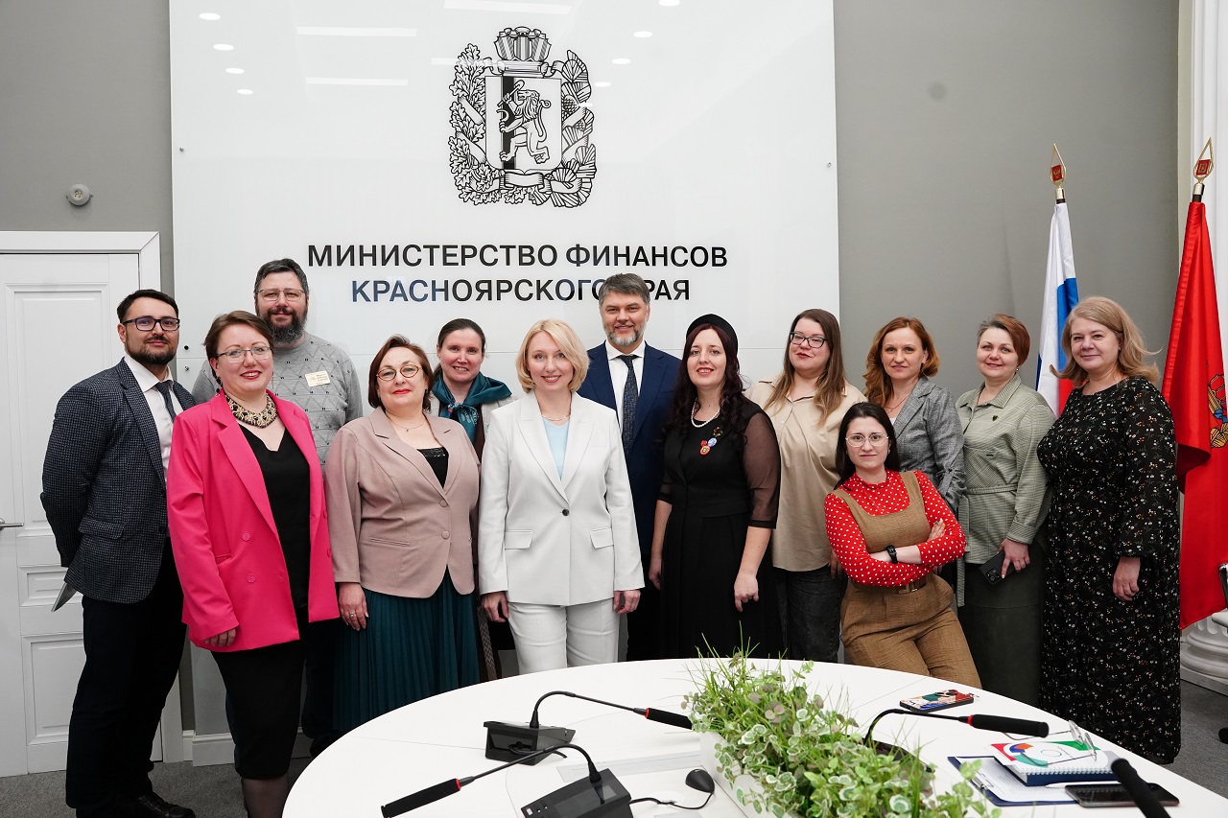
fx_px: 1071
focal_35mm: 31
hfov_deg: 59.7
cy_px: 409
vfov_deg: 41.8
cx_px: 614
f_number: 5.6
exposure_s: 1/400
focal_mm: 31.4
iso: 5000
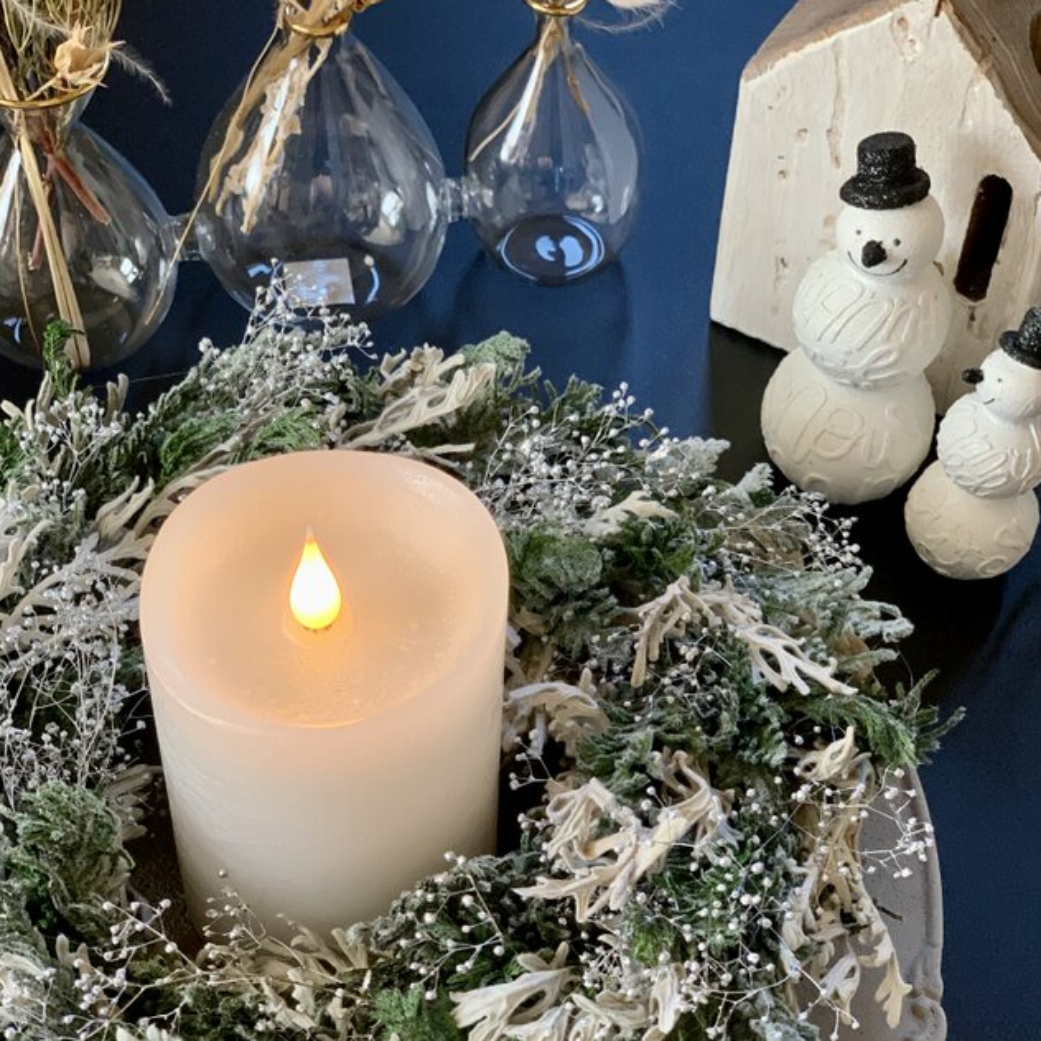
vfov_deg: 27.7
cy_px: 567
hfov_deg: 27.7
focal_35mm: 62
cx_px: 522
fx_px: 2109
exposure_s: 1/49
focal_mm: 6
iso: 160
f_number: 2.4
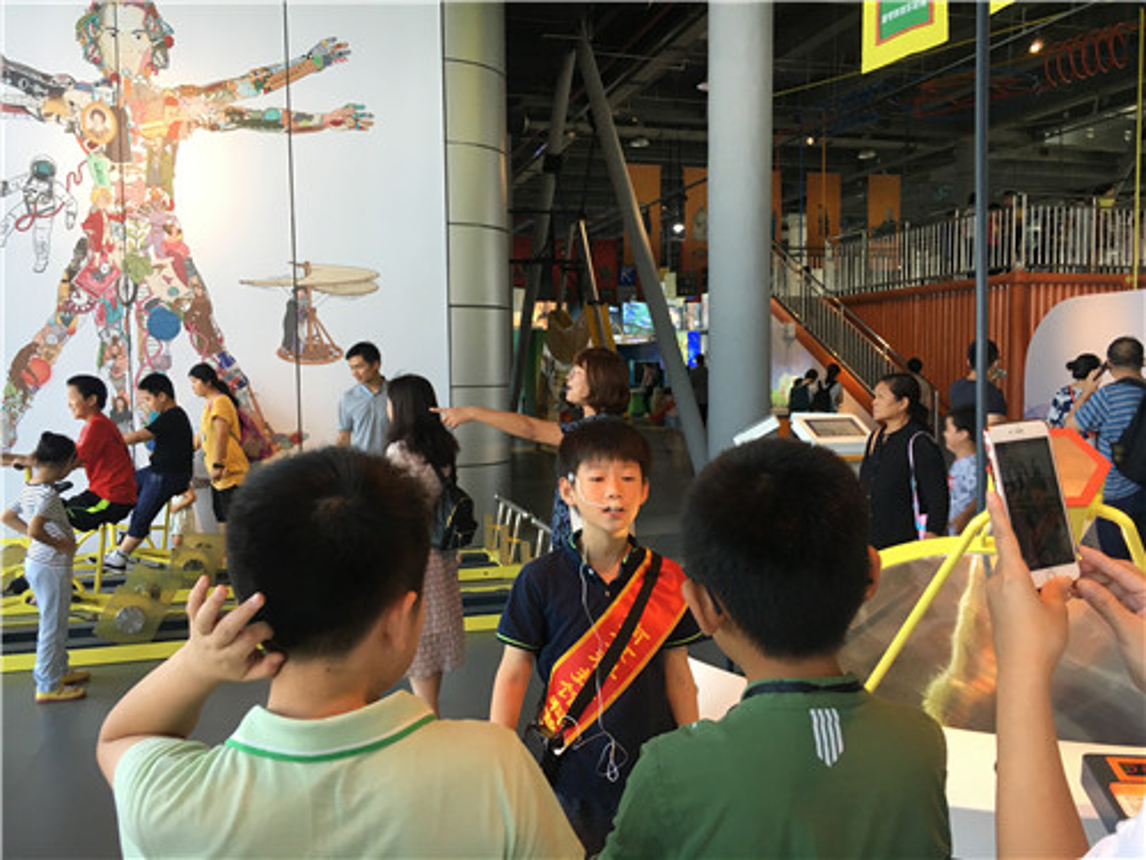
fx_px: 960
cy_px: 430
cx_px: 573
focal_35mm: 29
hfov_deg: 61.7
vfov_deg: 48.2
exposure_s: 1/33
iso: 32
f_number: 2.2
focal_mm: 4.15
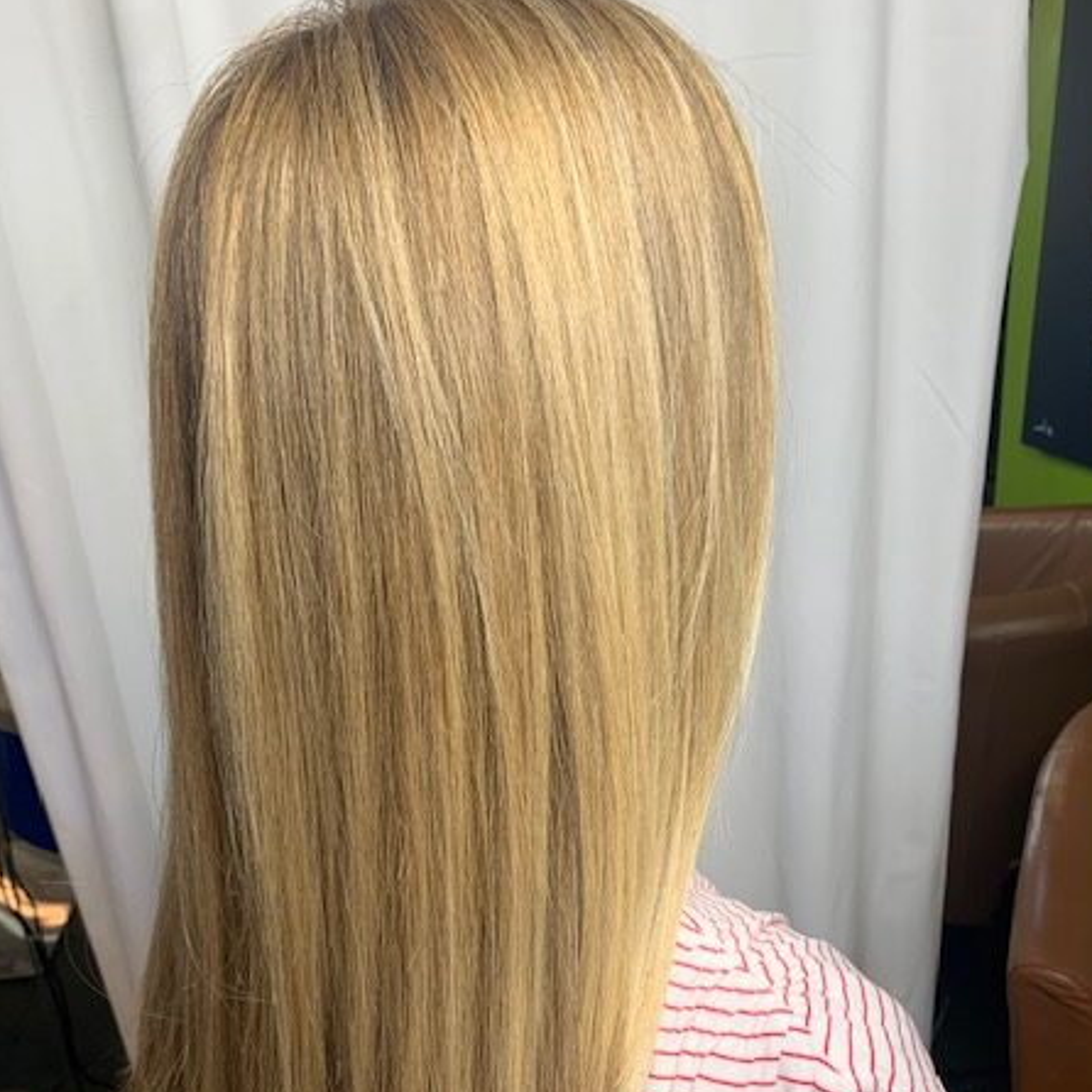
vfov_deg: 49.2
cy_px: 693
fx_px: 1178
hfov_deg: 49.7
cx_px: 539
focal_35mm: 33
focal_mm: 4.25
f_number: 1.8
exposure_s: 1/60
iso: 50
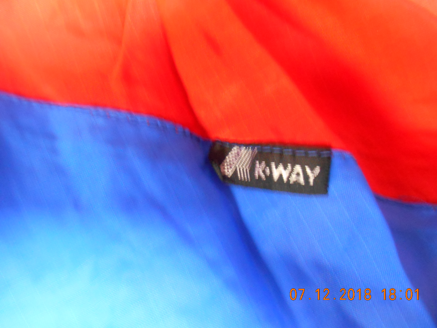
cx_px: 218
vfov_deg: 53.1
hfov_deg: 67.3
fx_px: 328
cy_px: 164
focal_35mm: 26
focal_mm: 4.7
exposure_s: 1/6
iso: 800
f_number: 3.4
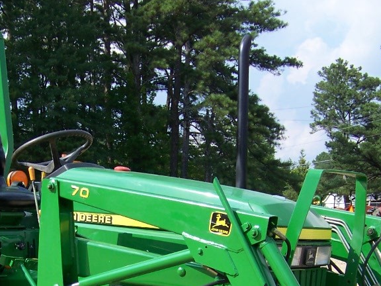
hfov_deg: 24.3
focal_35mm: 80
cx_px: 122
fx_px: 881
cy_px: 271
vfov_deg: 18.1
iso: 64
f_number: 2.8
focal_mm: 5.85
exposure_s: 1/640
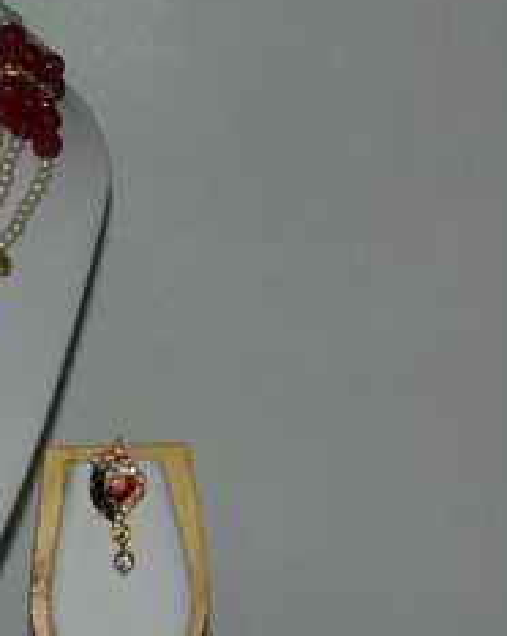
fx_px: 5202
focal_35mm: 277
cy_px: 340
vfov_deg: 7.0
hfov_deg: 5.5
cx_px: -169
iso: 100
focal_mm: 23.6
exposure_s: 1/40
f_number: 4.7
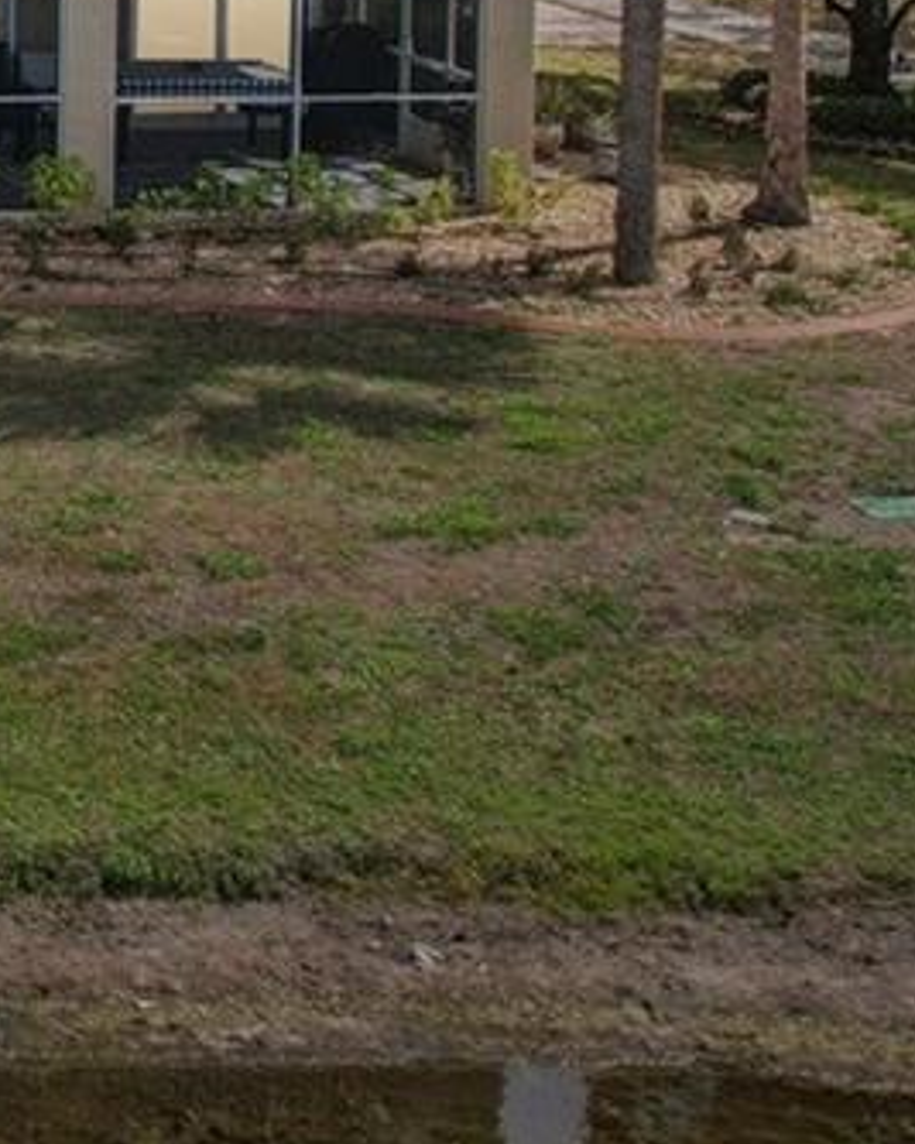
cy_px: -144
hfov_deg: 13.6
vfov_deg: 18.6
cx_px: -812
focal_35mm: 99
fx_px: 3353
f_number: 2.8
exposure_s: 1/2500
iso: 110
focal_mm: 8.4
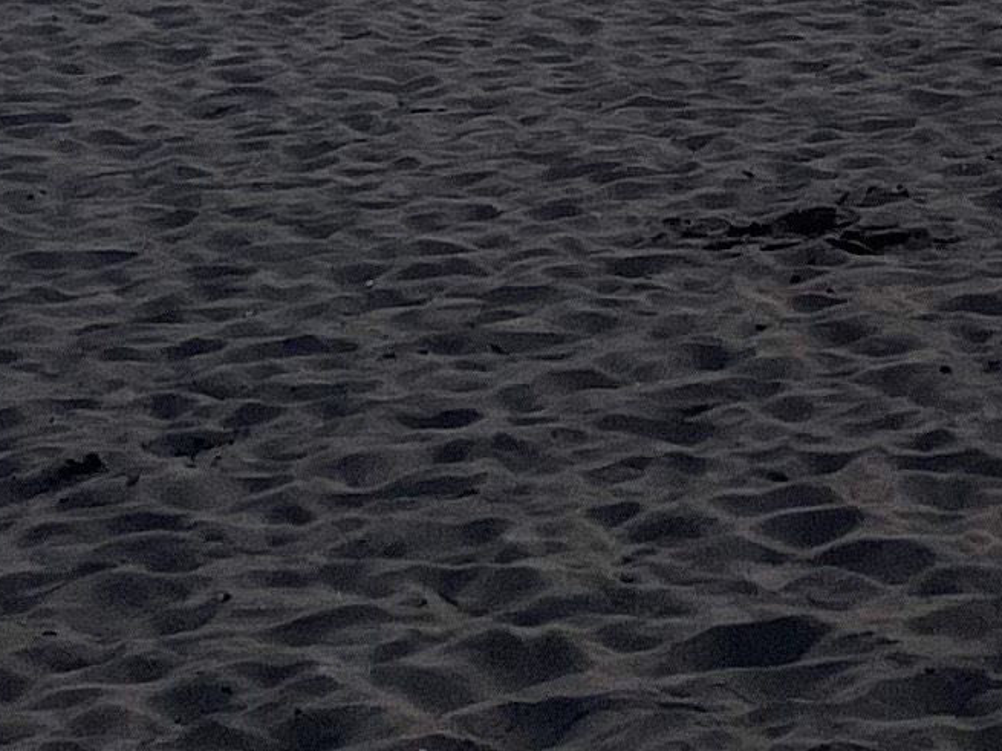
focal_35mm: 160
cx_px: 909
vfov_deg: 8.2
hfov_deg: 12.3
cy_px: -1317
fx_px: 4631
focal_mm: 4.2
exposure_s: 1/3040
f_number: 1.6
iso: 32
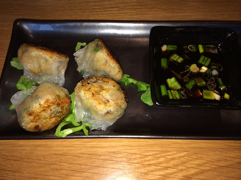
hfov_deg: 60.0
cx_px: 120
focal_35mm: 30
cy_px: 90
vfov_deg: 46.8
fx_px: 209
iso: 32
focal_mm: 4.12
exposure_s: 1/59
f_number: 2.2
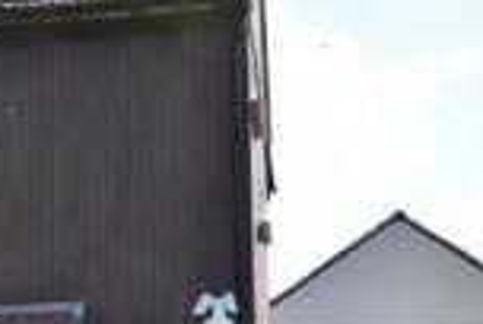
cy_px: 297
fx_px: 1385
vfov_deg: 13.2
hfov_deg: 18.8
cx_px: -81
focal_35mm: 103
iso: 100
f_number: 5
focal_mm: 22
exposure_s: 1/320
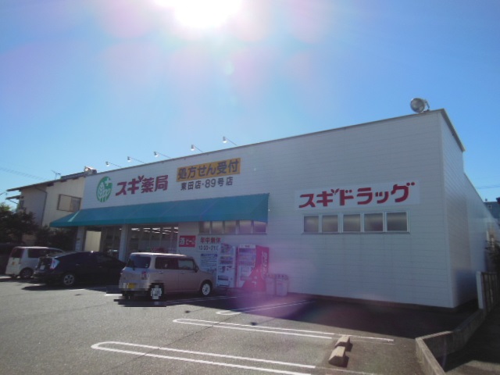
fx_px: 361
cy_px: 188
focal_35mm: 25
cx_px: 250
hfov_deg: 69.4
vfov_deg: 54.9
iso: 125
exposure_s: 1/1500
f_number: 3.5
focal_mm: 4.5
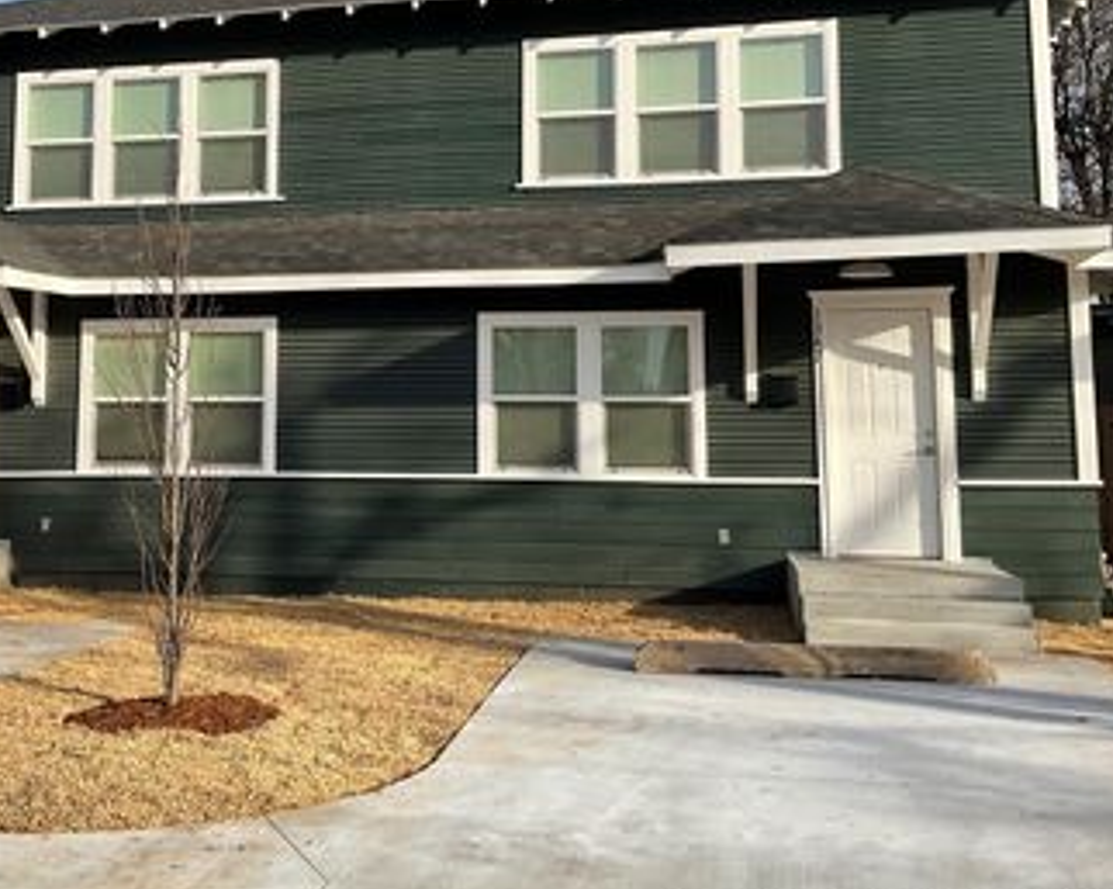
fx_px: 1448
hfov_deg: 41.6
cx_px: 391
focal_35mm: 44
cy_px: 292
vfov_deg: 33.8
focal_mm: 3
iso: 16
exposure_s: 1/2058
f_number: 1.8
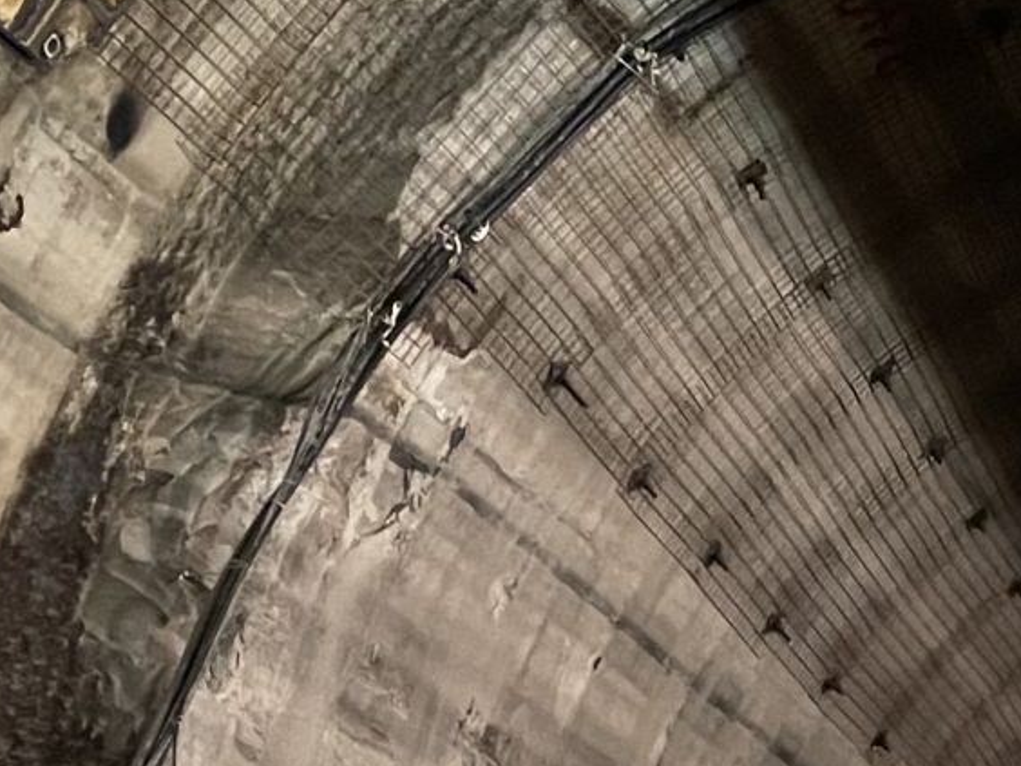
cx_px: 1055
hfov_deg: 16.3
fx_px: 3480
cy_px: 194
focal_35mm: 118
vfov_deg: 12.5
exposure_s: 1/30
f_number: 1.6
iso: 500
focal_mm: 4.2
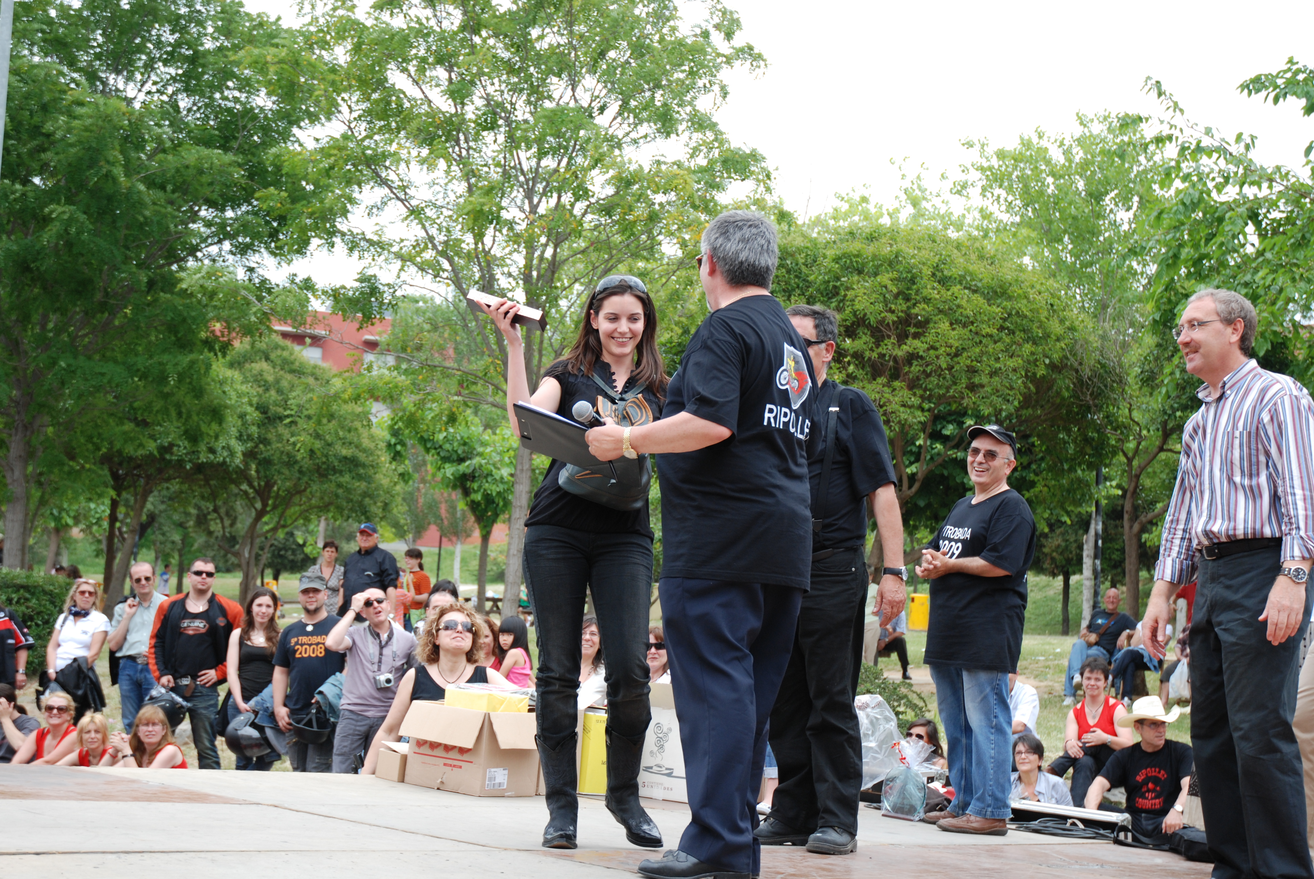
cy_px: 440
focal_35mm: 52
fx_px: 1919
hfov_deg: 37.8
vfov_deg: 25.8
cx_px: 657
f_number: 4.2
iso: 200
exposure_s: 1/400
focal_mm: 35
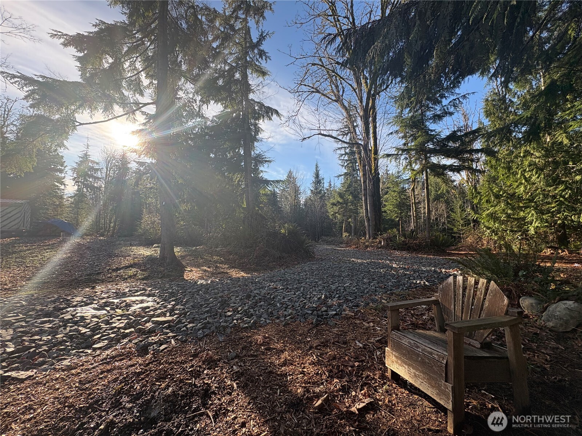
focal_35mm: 14
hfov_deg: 102.1
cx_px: 291
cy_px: 218
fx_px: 235
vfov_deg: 85.7
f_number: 2.2
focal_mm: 2.22
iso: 64
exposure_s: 1/414
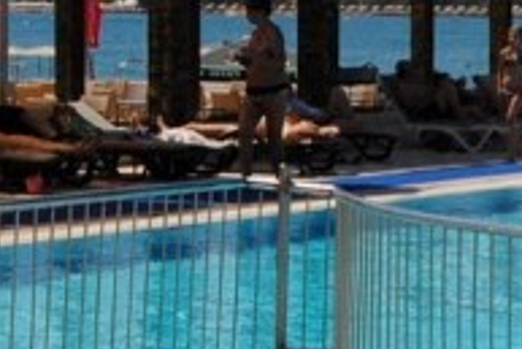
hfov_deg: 9.5
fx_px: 3105
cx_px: 637
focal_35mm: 214
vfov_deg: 6.4
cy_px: 260
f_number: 9
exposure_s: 1/320
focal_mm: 24
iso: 100
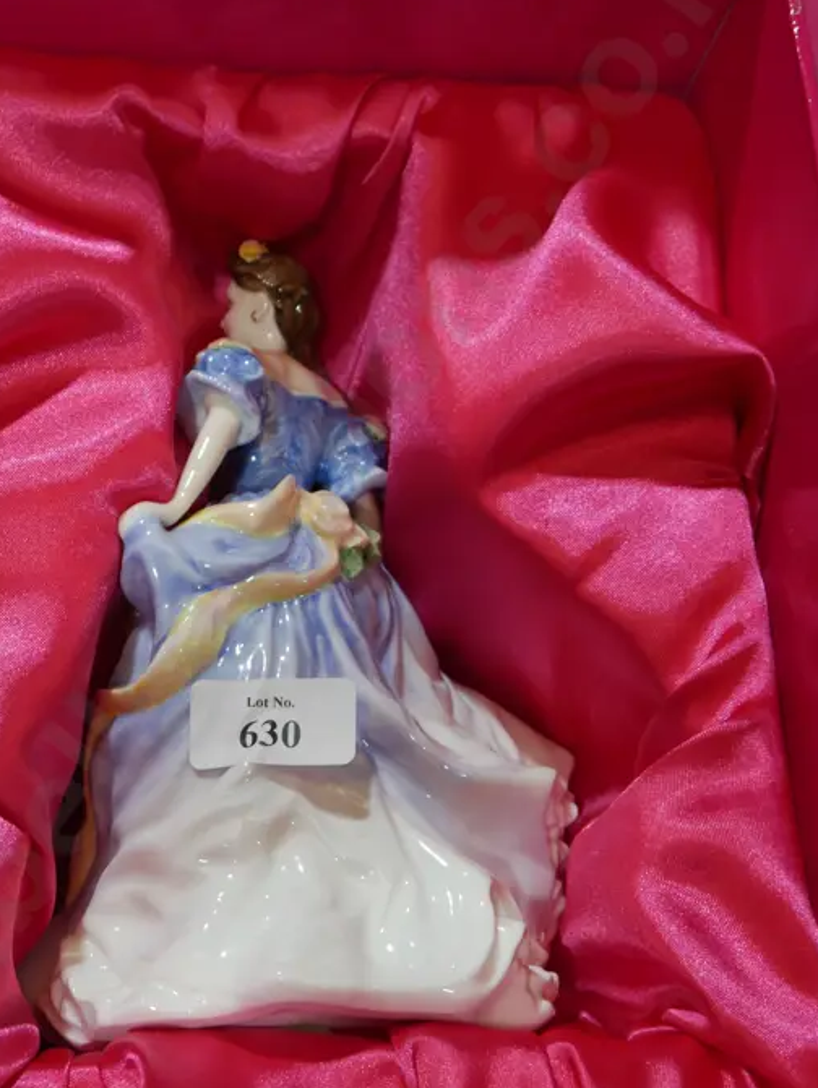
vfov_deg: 31.7
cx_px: 257
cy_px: 556
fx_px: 1920
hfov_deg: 23.9
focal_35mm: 61
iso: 200
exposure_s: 1/80
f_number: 4.5
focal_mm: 20
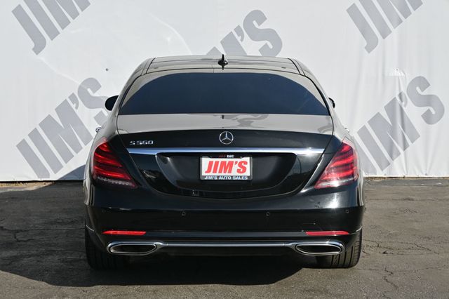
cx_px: 224
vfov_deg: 18.9
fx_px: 897
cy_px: 150
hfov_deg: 28.1
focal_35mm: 72
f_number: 6
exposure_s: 1/250
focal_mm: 48
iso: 100
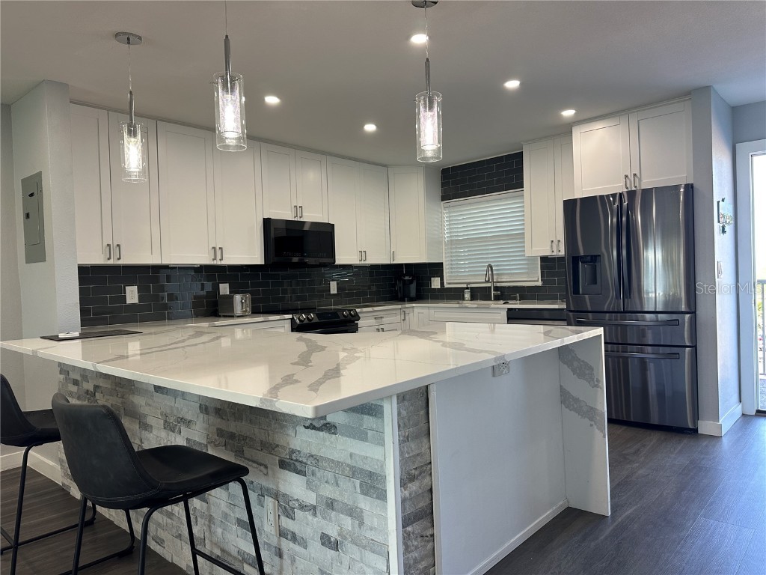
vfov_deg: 56.8
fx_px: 531
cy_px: 288
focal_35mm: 24
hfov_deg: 71.6
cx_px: 383
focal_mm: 6.86
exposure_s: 1/120
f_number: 1.78
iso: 125
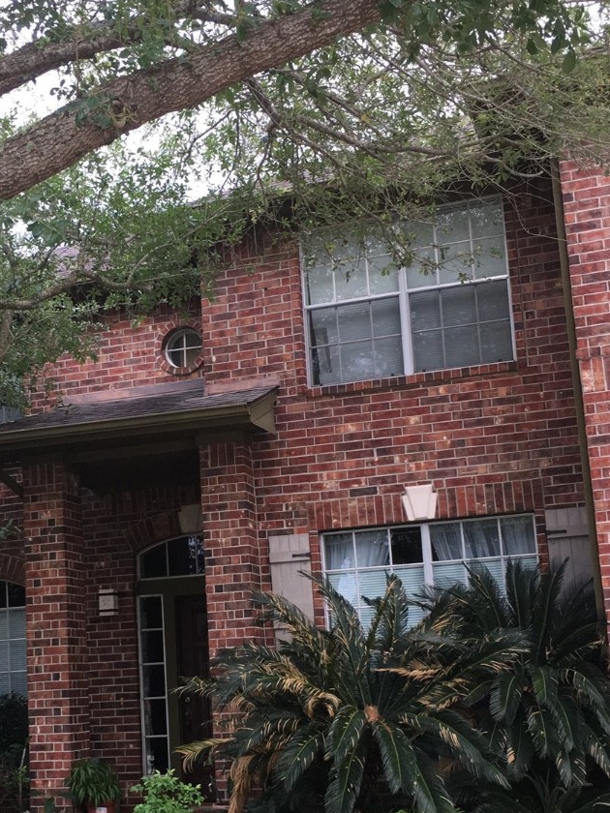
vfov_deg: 36.1
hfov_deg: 27.3
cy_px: 479
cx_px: 176
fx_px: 1245
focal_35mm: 53
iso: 40
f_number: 2.2
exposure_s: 1/120
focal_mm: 4.15
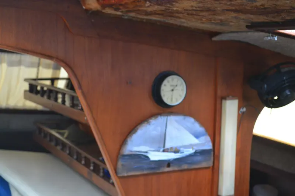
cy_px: 98
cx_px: 148
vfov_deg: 22.6
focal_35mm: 60
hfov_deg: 33.4
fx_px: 492
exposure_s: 1/60
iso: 1800
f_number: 5.3
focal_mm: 40
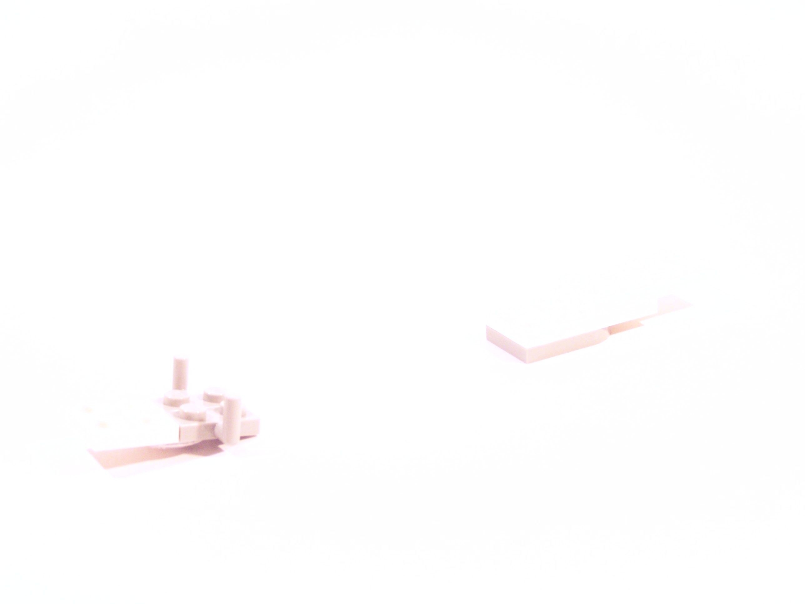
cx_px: 402
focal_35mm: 67
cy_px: 302
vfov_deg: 21.9
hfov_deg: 29.0
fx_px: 1558
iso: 400
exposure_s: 1/30
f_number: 3.2
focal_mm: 11.1
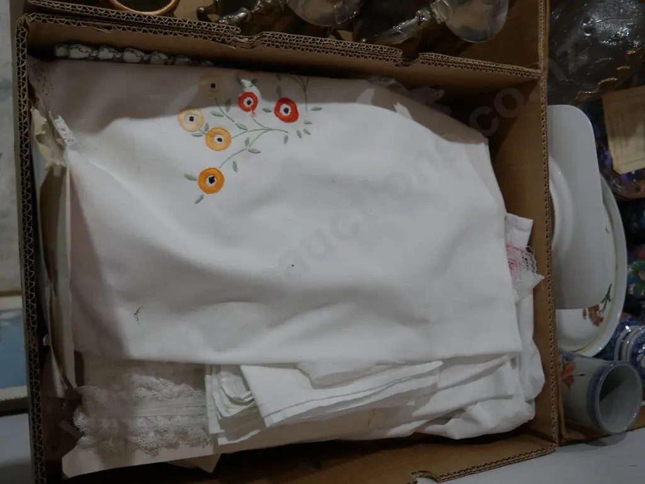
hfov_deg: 53.9
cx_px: 322
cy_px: 242
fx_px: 634
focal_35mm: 34
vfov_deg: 41.8
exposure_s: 1/60
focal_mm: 17
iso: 320
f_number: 4
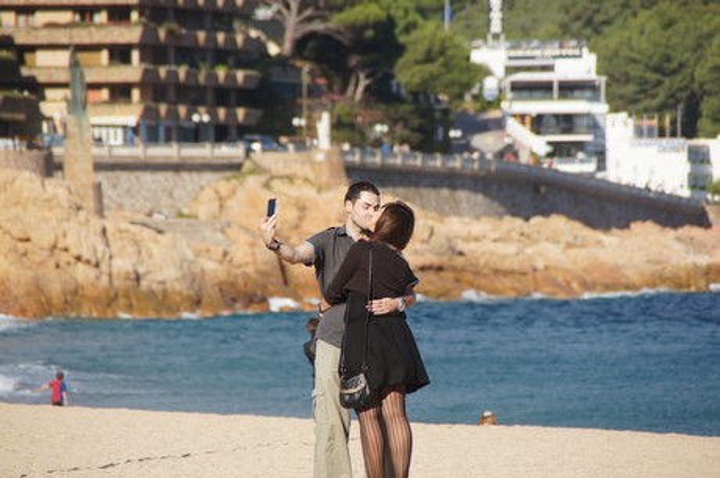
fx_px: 5990
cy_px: 239
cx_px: 360
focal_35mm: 300
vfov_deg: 4.6
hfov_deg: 6.9
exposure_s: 1/400
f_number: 6.3
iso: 100
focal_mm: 200
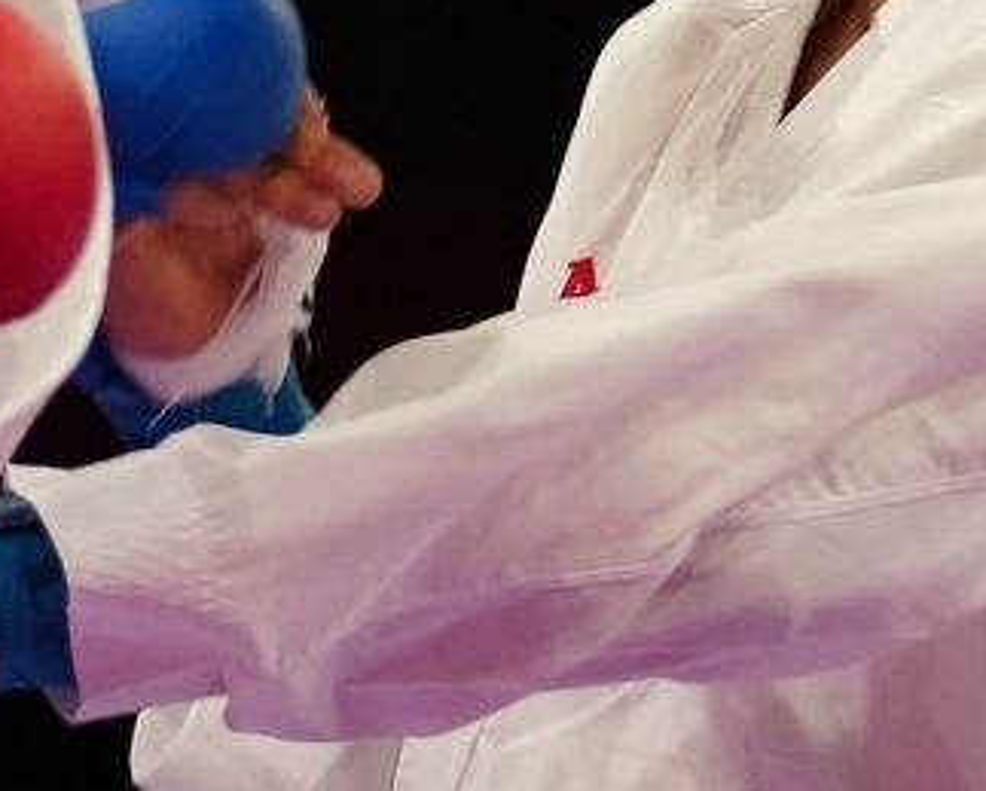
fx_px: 30201
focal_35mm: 1034
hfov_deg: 1.9
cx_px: 562
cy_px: 577
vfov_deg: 1.5
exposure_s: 1/1000
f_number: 2.8
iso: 2500
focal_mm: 132
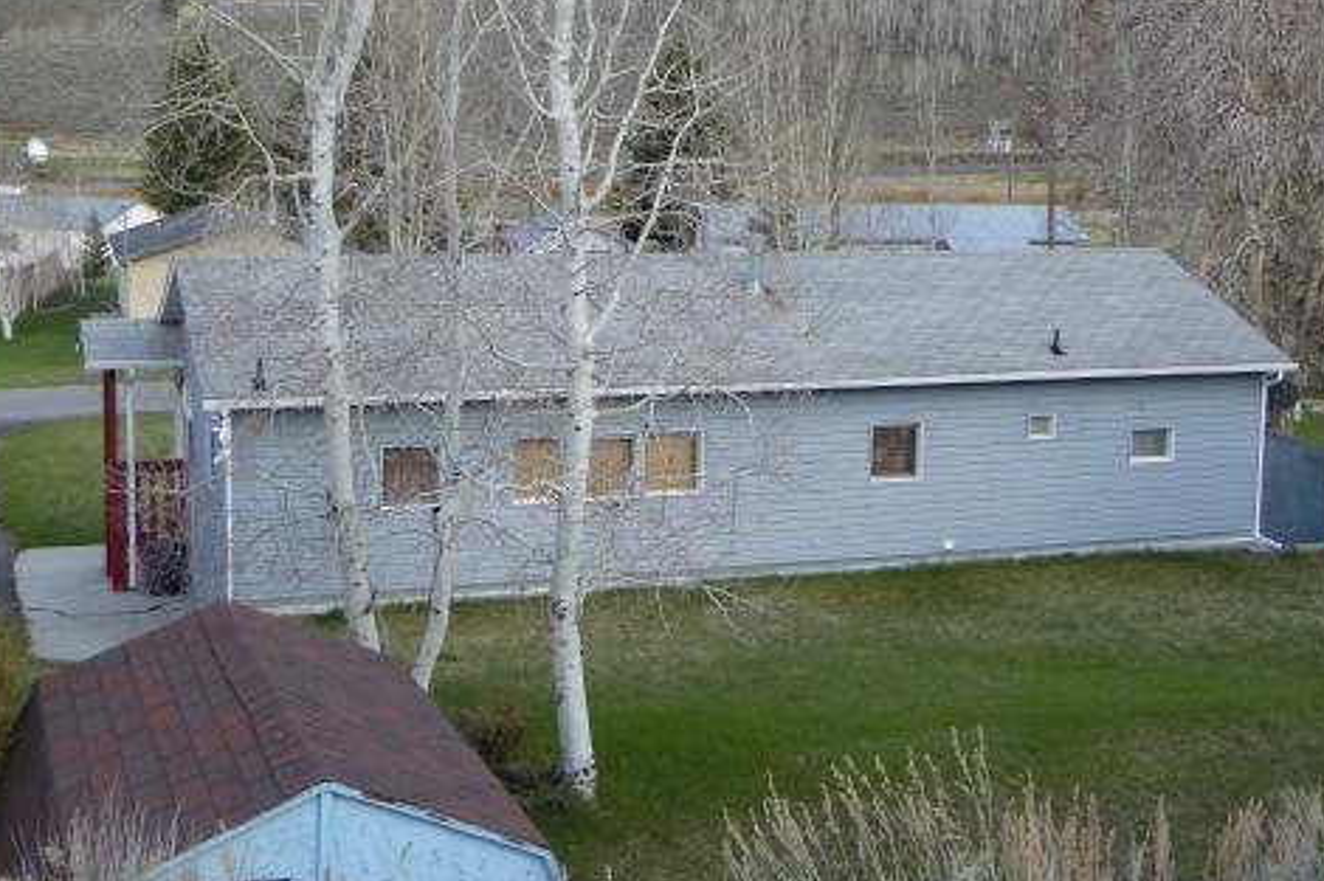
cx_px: 639
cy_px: 391
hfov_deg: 38.9
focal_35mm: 51
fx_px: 1875
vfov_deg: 26.4
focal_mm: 6.3
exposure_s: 1/200
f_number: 3.7
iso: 100
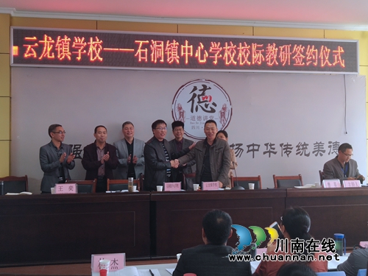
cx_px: 184
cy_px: 138
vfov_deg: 29.1
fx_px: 532
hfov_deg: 38.2
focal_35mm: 50
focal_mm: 3.95
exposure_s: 1/50
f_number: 1.8
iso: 171
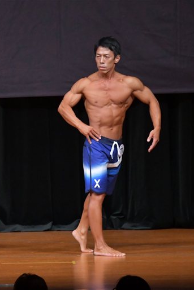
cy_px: 145
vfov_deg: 5.1
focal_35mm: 407
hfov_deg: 3.4
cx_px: -15
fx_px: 3287
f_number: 5.6
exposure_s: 1/400
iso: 5000
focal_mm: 180
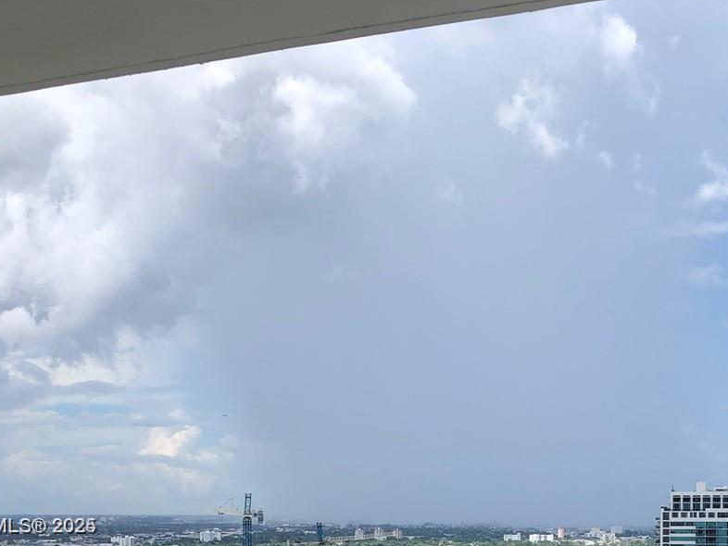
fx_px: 1198
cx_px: 541
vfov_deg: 24.6
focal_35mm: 57
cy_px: 527
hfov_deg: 33.2
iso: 20
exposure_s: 1/2114
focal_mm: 4
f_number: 1.8
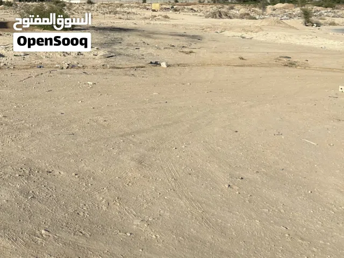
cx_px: 172
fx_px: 258
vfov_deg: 53.1
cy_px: 129
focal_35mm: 26
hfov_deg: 67.3
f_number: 1.5
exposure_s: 1/6579
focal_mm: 5.7
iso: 50
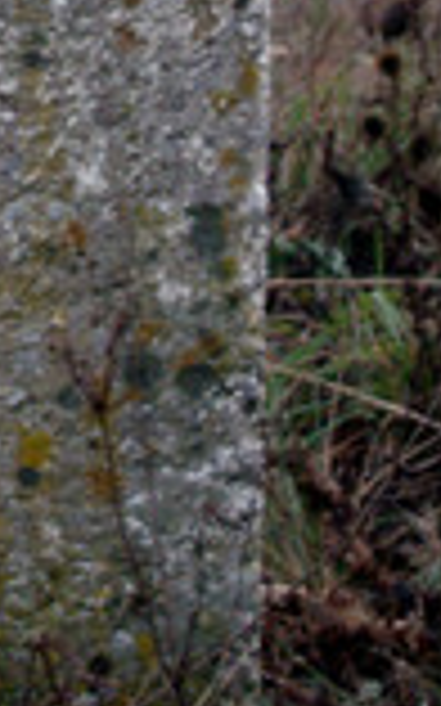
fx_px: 7988
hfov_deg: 3.1
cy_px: -126
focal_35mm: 415
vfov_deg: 5.0
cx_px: -326
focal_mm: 22.8
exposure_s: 1/125
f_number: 4.8
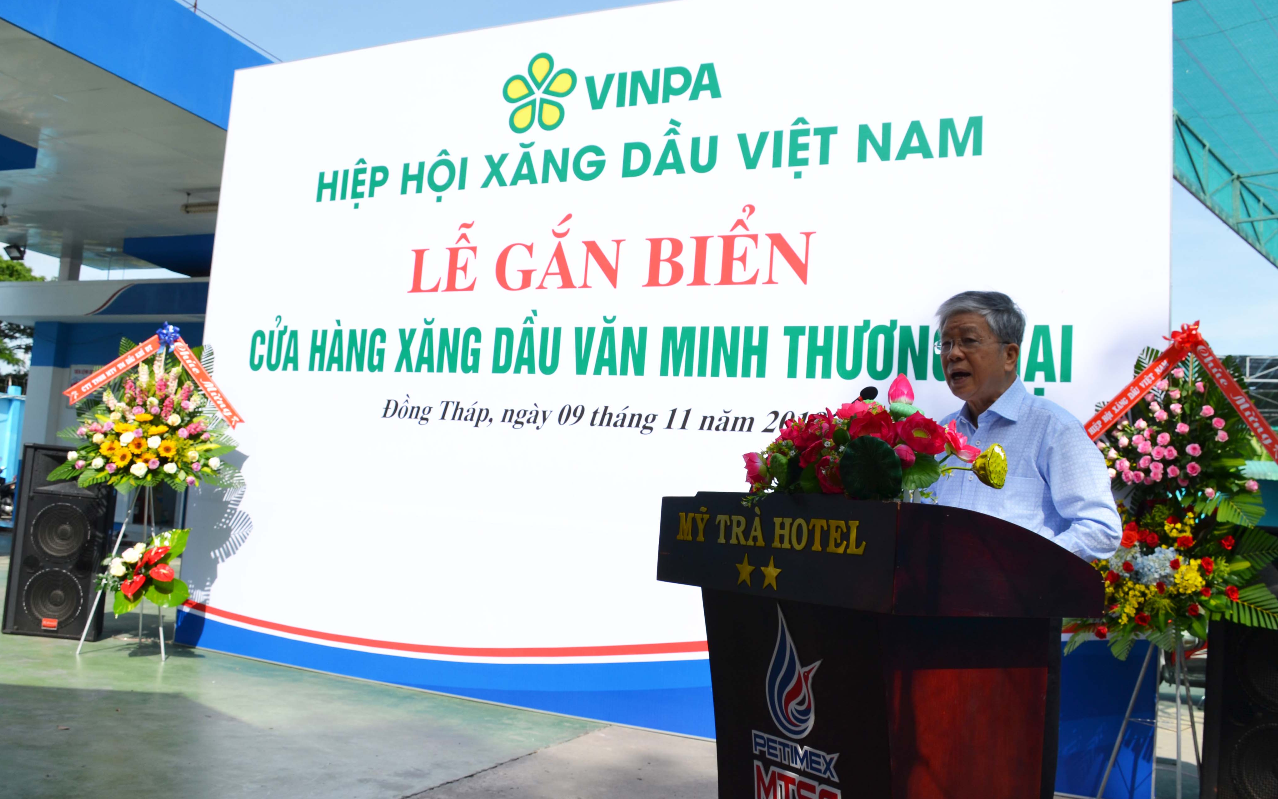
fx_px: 1080
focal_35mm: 31
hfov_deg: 61.2
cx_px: 633
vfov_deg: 40.6
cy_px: 374
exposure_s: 1/250
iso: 100
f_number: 8
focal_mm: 18
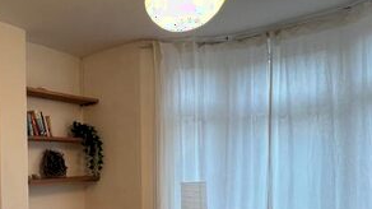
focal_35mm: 34
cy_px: 174
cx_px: 29
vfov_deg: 33.4
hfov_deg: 50.6
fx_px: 335
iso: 200
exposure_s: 1/100
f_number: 1.8
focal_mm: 1.57
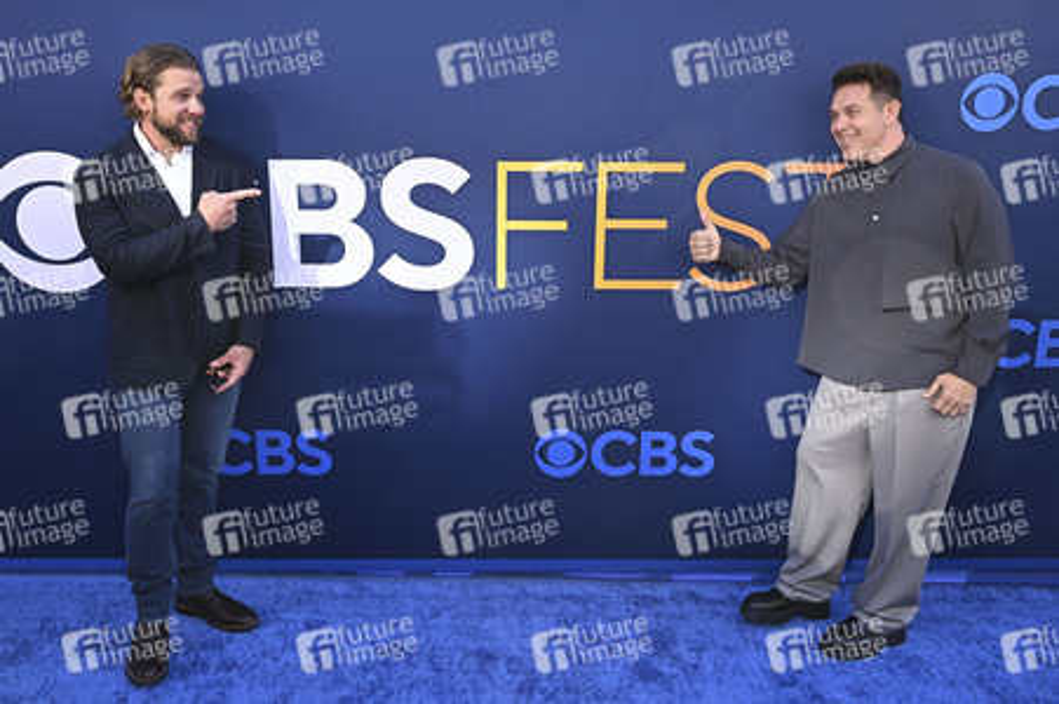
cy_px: 352
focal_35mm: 24
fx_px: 705
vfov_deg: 53.1
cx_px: 530
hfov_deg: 73.8
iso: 320
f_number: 5.6
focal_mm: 24
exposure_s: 1/200
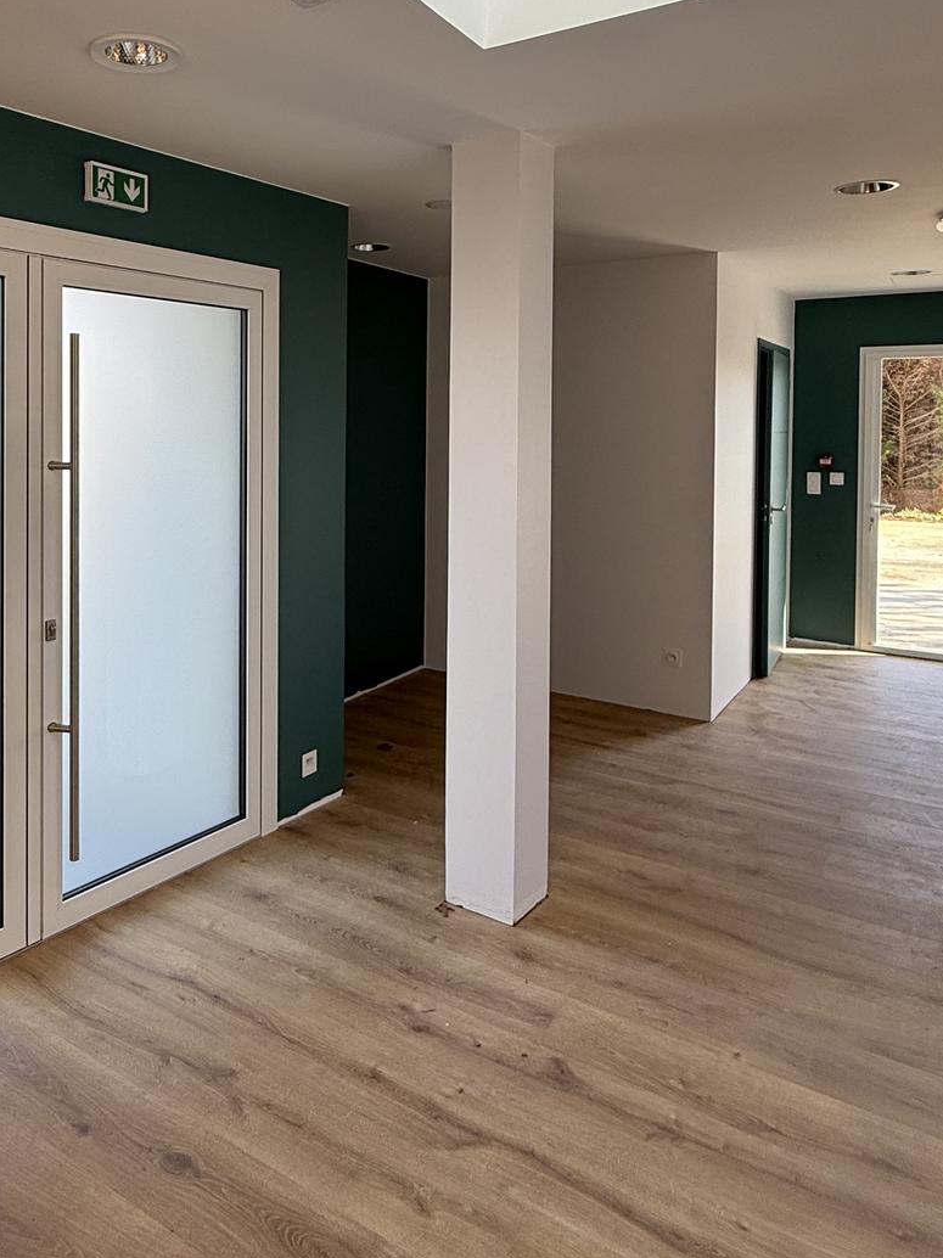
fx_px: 945
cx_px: 309
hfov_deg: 52.0
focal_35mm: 26
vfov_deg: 65.9
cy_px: 443
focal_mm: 2.22
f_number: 2.2
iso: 64
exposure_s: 1/116
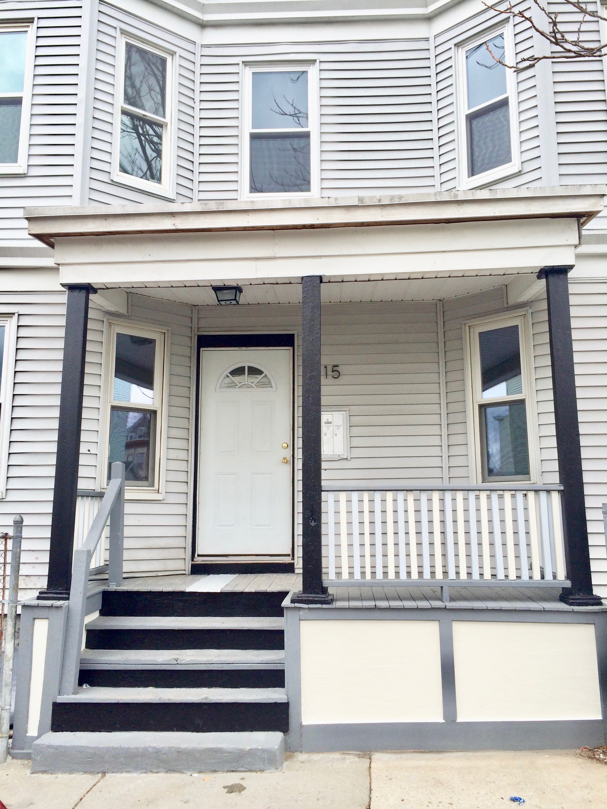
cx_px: 304
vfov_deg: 61.7
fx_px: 678
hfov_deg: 48.2
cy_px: 404
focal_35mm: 29
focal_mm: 4.15
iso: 32
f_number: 2.2
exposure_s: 1/672
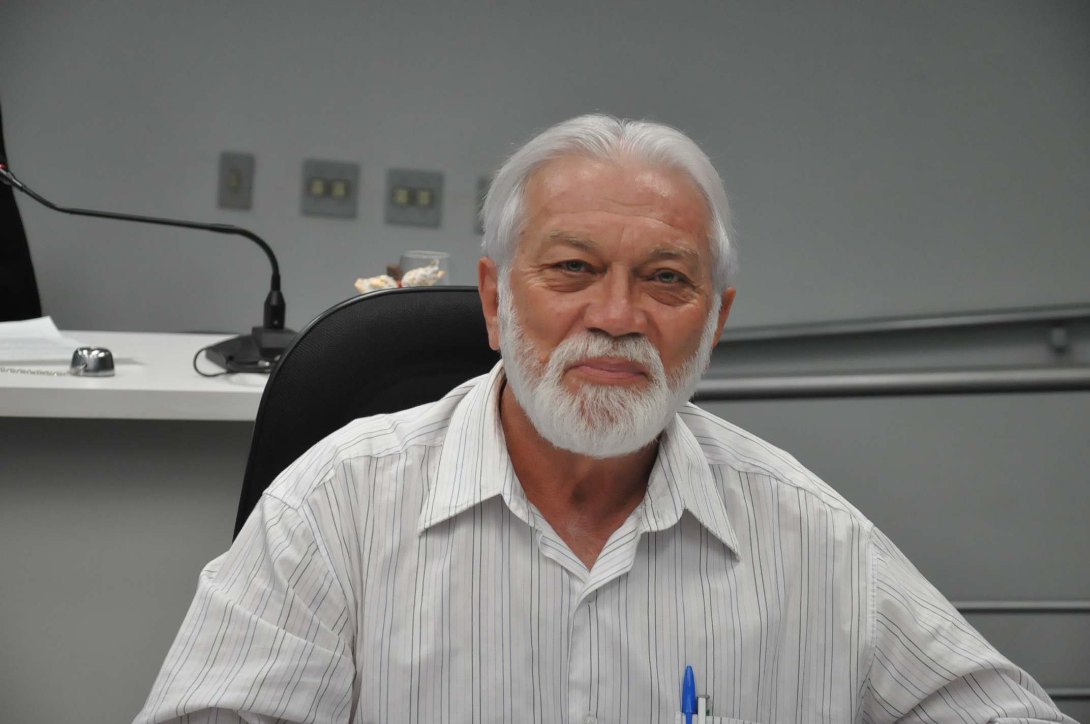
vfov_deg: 13.0
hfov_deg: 19.5
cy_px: 362
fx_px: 3175
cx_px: 545
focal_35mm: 105
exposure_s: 1/200
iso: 2000
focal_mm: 70
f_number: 5.3
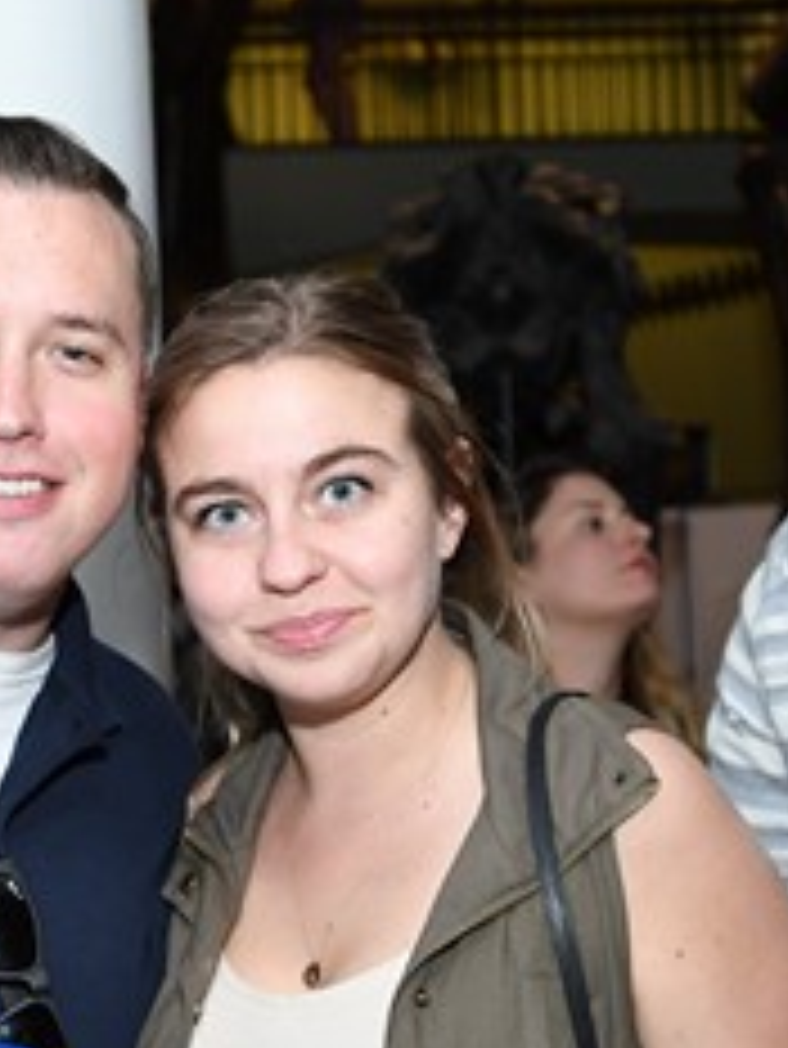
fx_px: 3093
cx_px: 243
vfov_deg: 19.2
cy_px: 596
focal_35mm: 102
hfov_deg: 14.5
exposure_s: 1/125
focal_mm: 30
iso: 800
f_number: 3.2
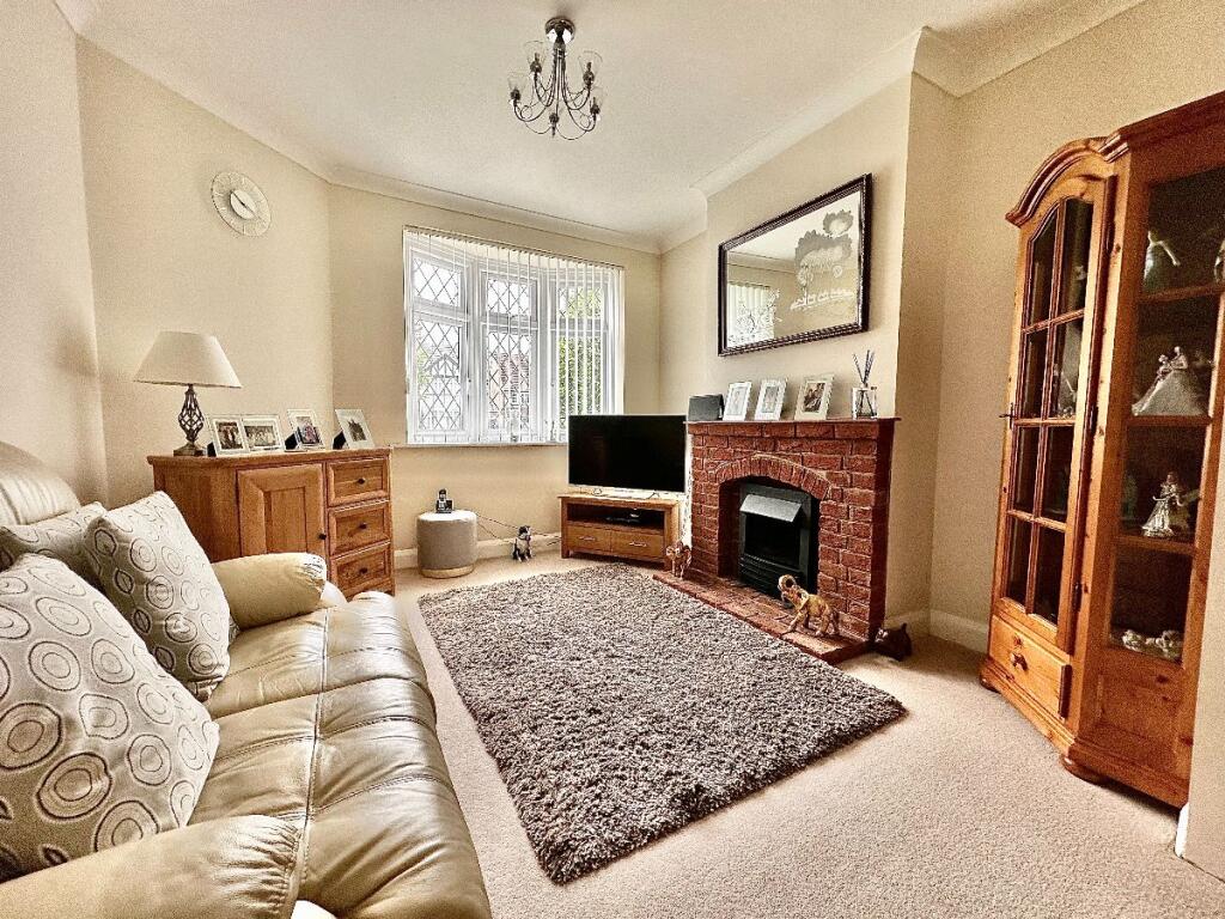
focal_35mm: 14
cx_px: 612
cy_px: 460
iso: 64
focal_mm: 2.22
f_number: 2.2
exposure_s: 1/99
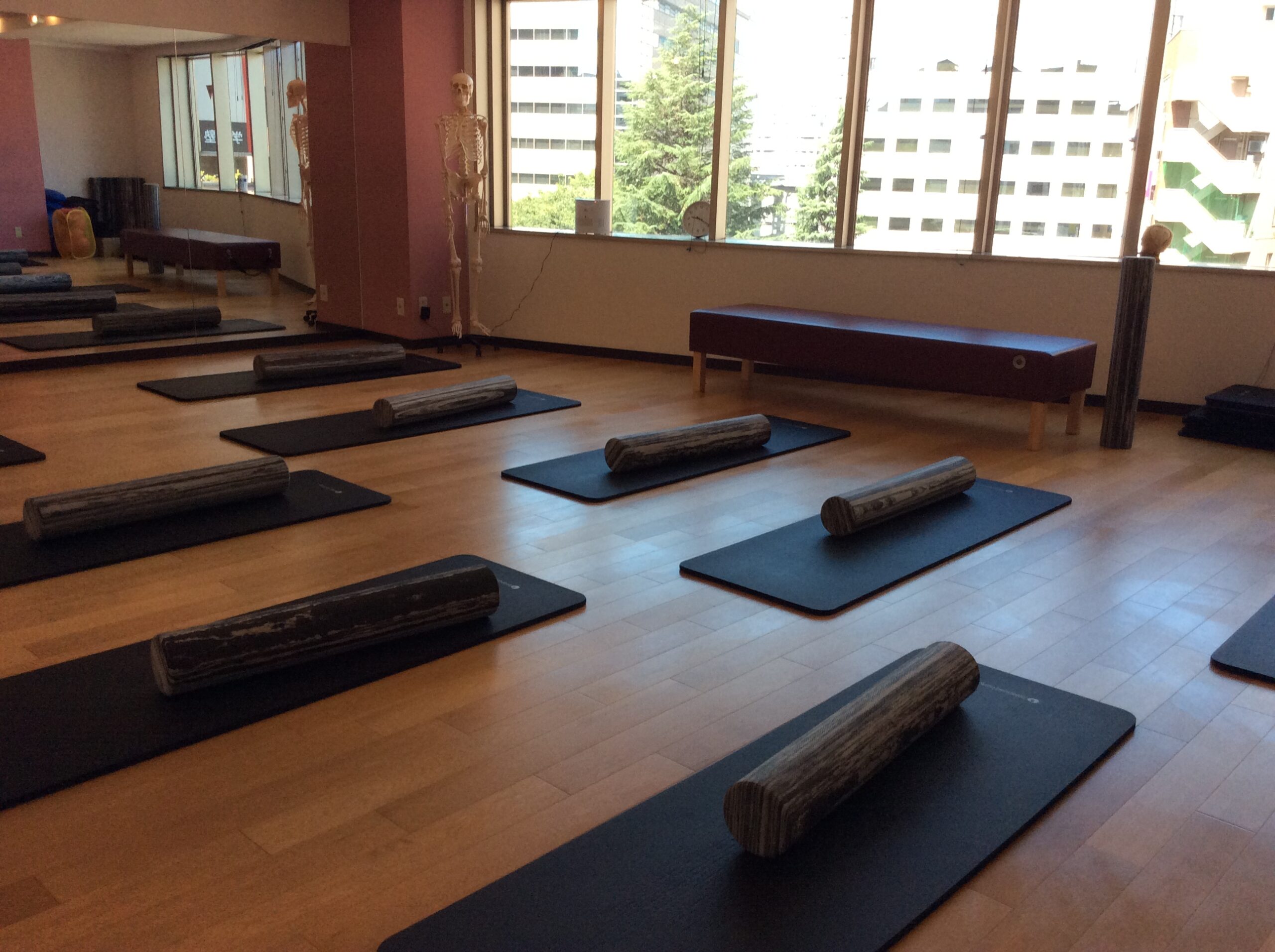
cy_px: 476
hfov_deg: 56.9
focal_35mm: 32
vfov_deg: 44.1
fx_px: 1177
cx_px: 638
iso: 64
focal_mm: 3.3
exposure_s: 1/120
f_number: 2.4
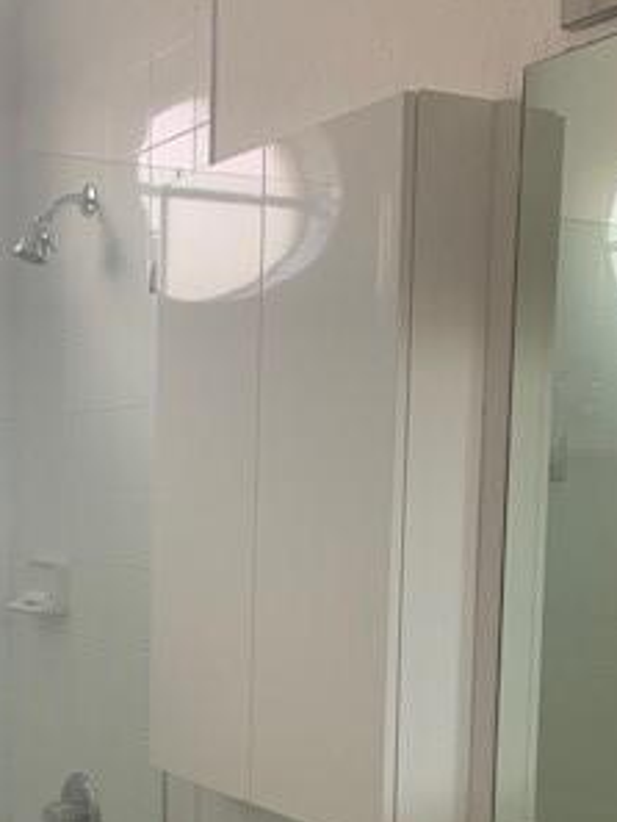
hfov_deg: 25.0
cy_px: 637
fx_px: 1330
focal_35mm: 56
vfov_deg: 33.5
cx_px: 17
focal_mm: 4.25
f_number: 1.8
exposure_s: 1/120
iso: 80
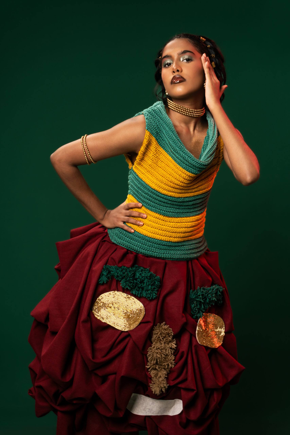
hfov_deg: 21.6
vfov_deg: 31.9
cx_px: 145
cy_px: 218
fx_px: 761
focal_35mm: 63
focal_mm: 42
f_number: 5.6
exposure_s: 1/100
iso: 100
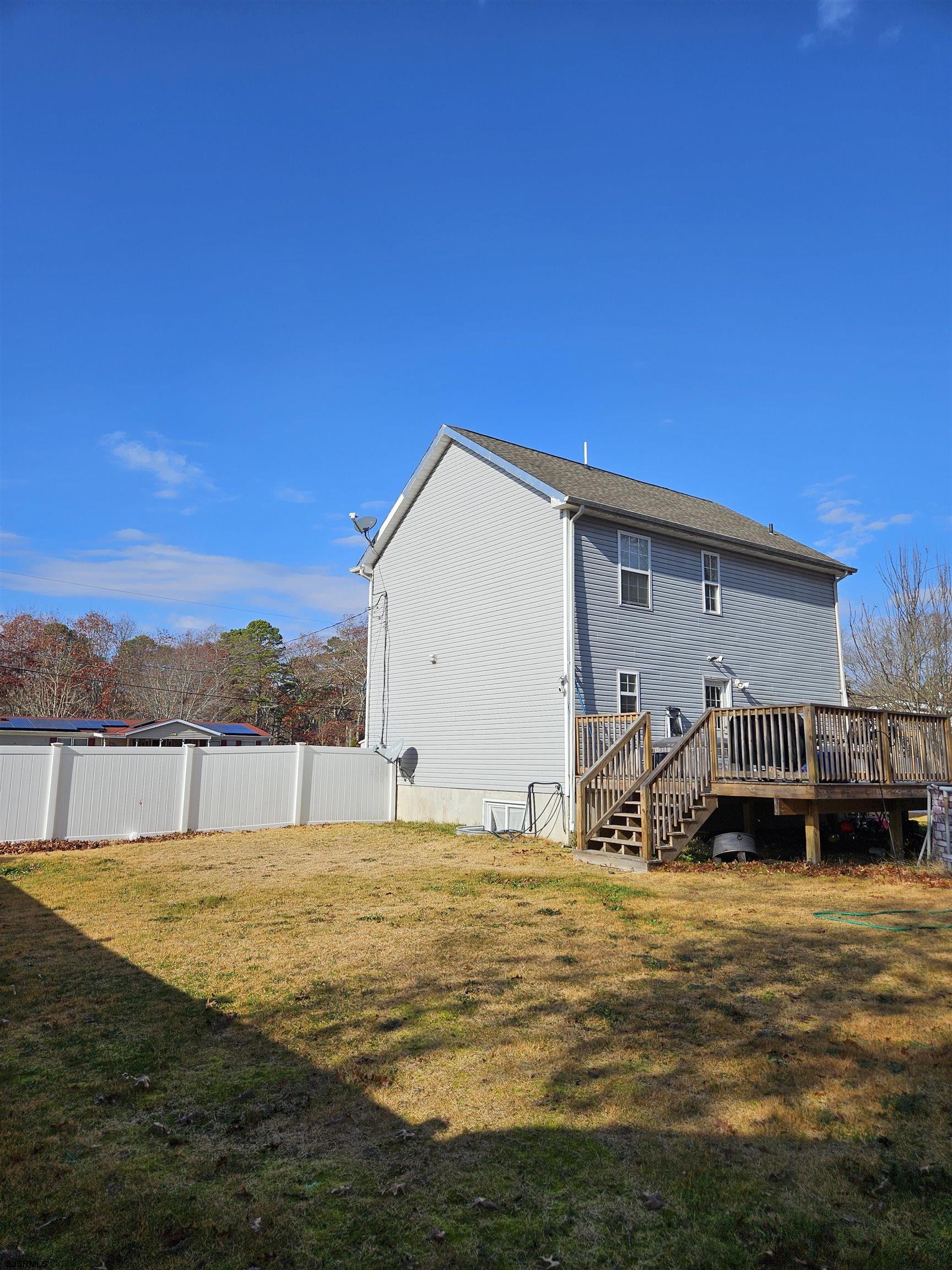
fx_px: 843
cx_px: 476
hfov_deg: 58.9
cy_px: 635
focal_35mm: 23
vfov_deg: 73.9
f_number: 1.8
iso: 25
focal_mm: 5.4
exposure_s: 1/2693
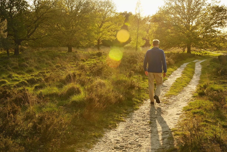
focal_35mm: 46
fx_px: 290
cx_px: 107
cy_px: 80
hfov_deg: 42.7
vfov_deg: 29.3
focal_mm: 35
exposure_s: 1/1000
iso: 400
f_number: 10
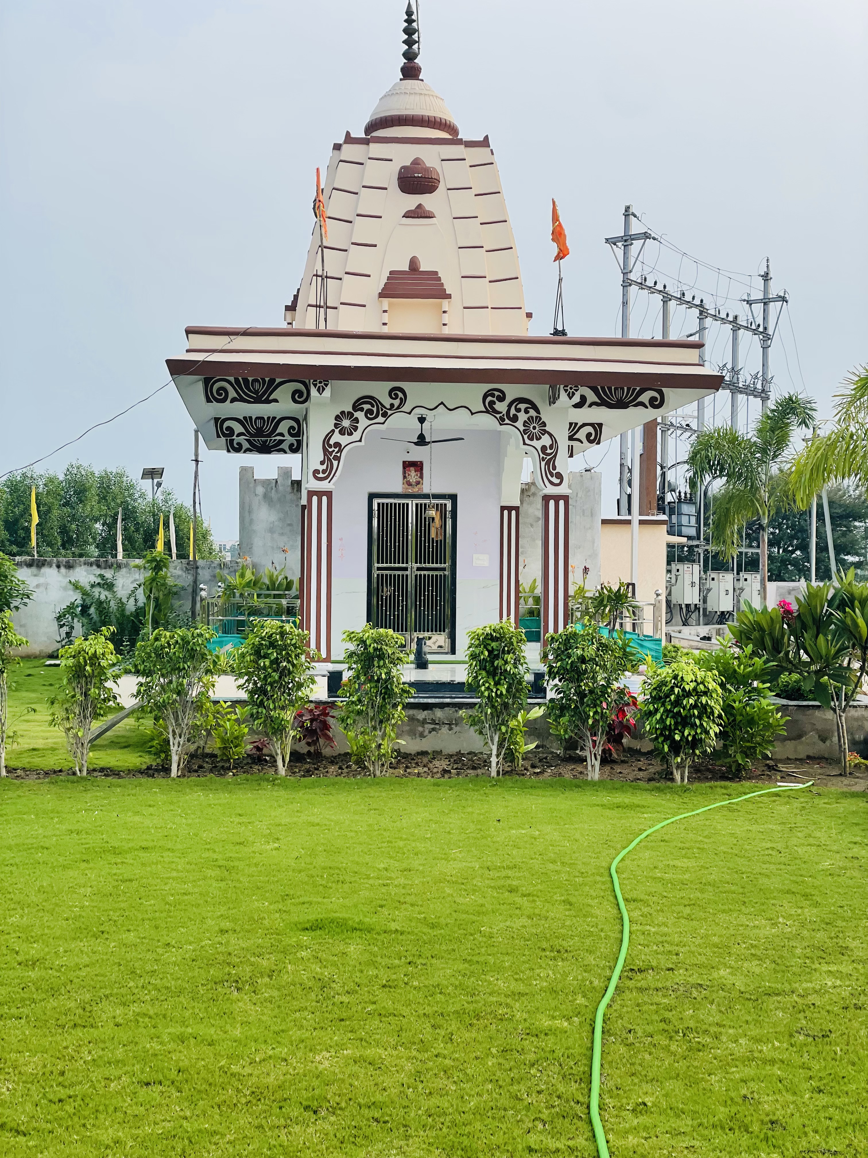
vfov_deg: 36.8
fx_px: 1739
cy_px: 579
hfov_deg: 28.0
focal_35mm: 52
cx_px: 434
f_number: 2
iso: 25
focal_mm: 6
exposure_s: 1/320
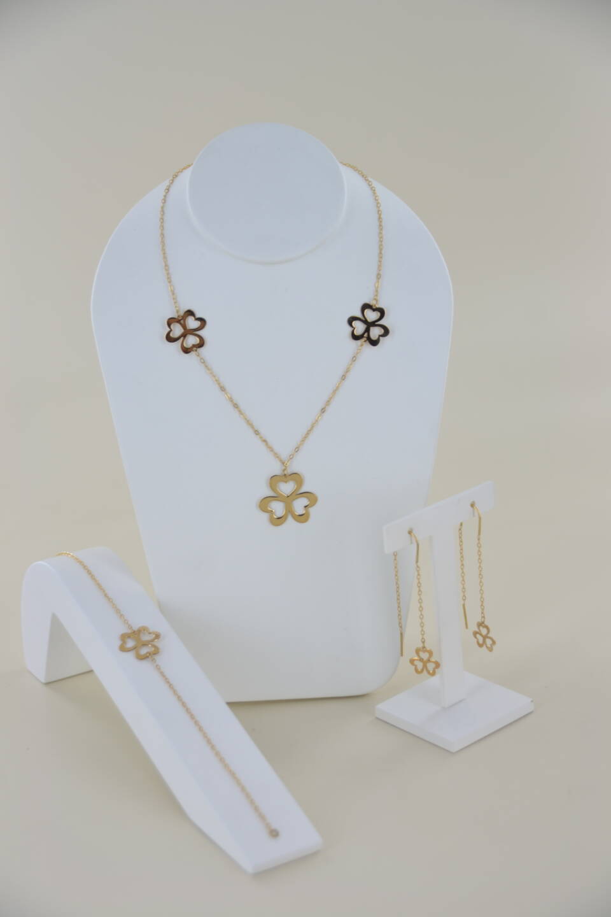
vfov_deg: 26.0
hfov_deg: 17.5
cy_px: 458
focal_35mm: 78
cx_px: 306
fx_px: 1986
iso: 100
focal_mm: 52
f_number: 4.8
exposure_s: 1/60
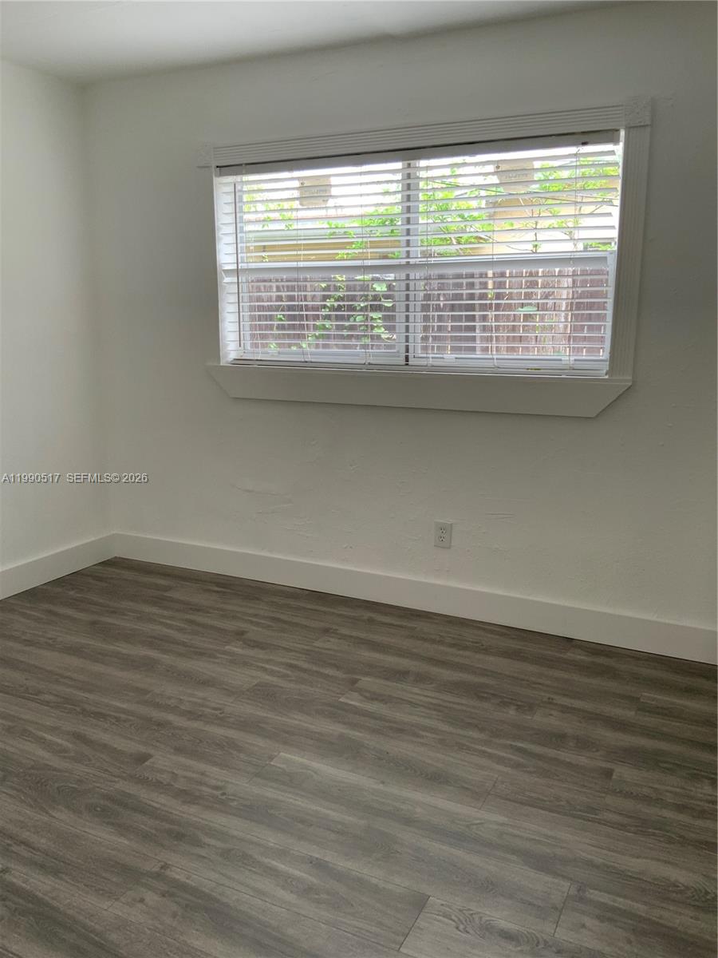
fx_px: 802
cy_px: 479
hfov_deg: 48.2
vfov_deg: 61.7
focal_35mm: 29
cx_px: 359
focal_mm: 3
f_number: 1.8
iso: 50
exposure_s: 1/120
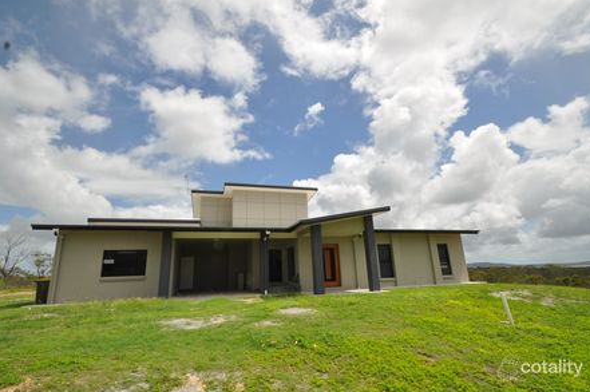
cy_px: 185
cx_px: 290
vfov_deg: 73.6
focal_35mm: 16
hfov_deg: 96.8
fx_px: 262
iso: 200
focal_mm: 10
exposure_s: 1/200
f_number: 16
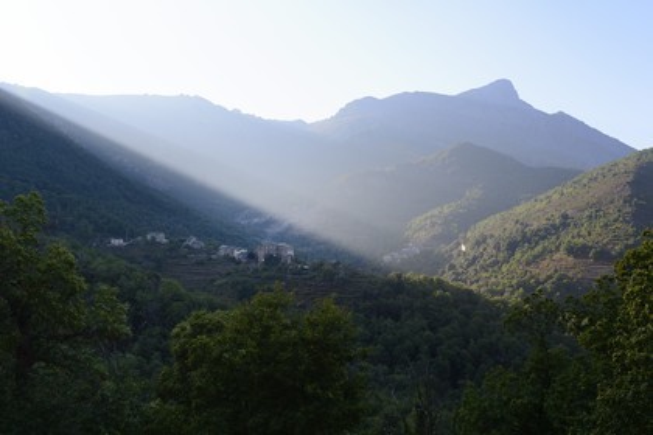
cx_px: 326
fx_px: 653
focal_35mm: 36
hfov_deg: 53.1
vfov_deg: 36.9
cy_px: 218
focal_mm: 36
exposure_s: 1/160
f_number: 9
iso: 200
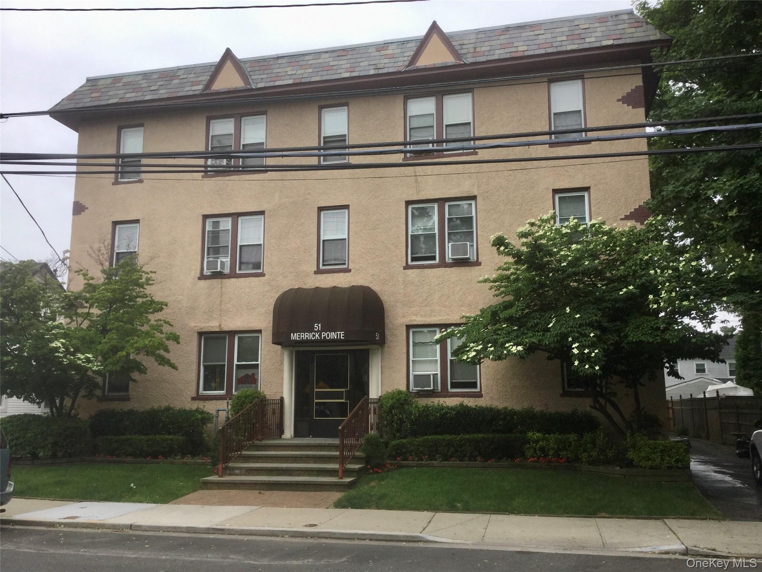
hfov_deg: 58.4
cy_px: 286
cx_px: 381
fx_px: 682
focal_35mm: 31
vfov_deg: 45.4
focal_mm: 3.3
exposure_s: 1/272
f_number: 2.4
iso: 25
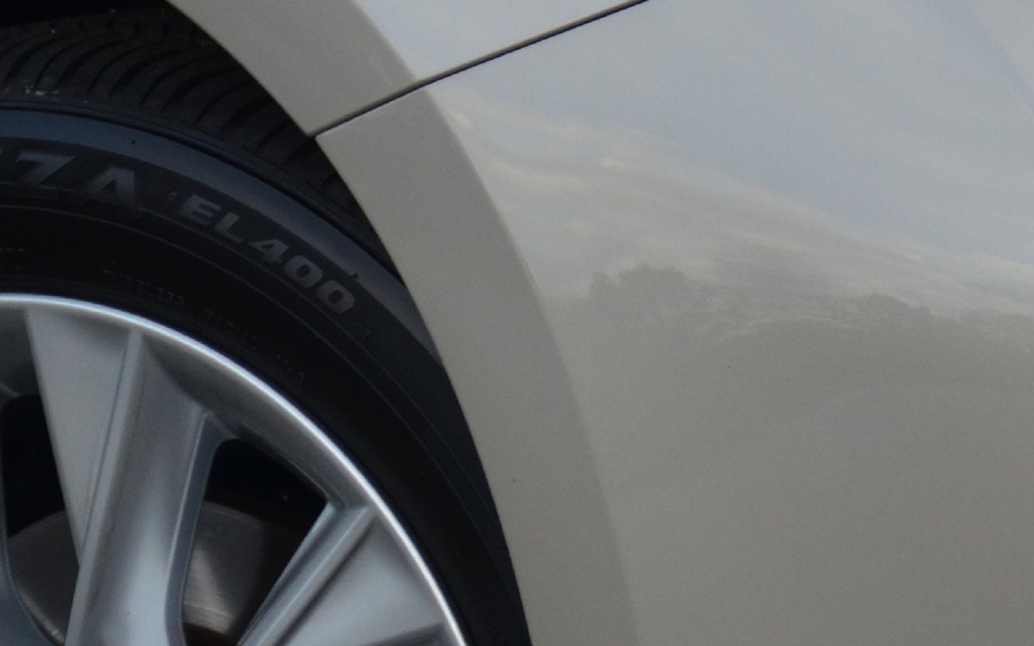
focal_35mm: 847
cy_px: 301
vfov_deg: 1.6
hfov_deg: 2.5
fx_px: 23867
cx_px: 1222
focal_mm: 200
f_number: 5.6
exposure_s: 1/1000
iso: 800
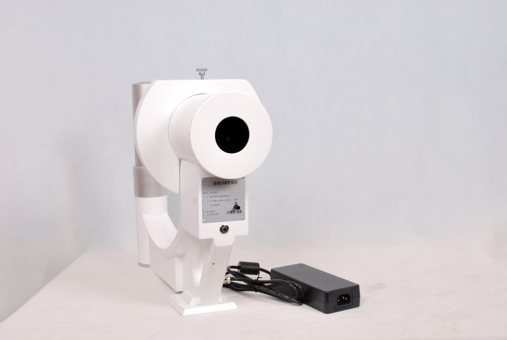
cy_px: 170
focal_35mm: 51
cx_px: 254
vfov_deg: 26.6
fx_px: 719
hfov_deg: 38.8
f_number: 9
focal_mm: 34
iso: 200
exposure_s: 1/50
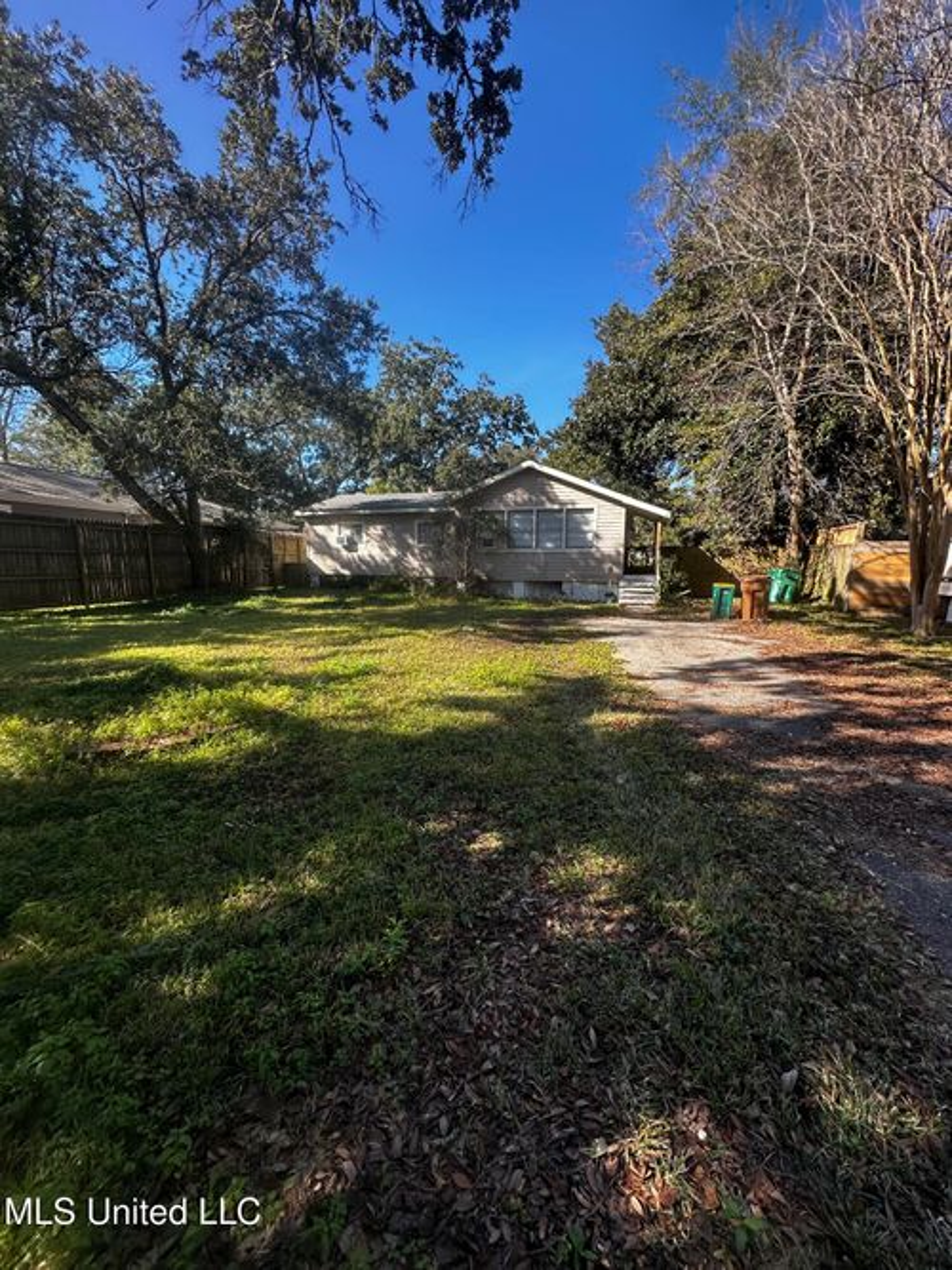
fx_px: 514
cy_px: 635
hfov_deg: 85.7
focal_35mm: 14
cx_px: 476
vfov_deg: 102.1
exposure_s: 1/400
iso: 40
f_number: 2.2
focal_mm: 2.22
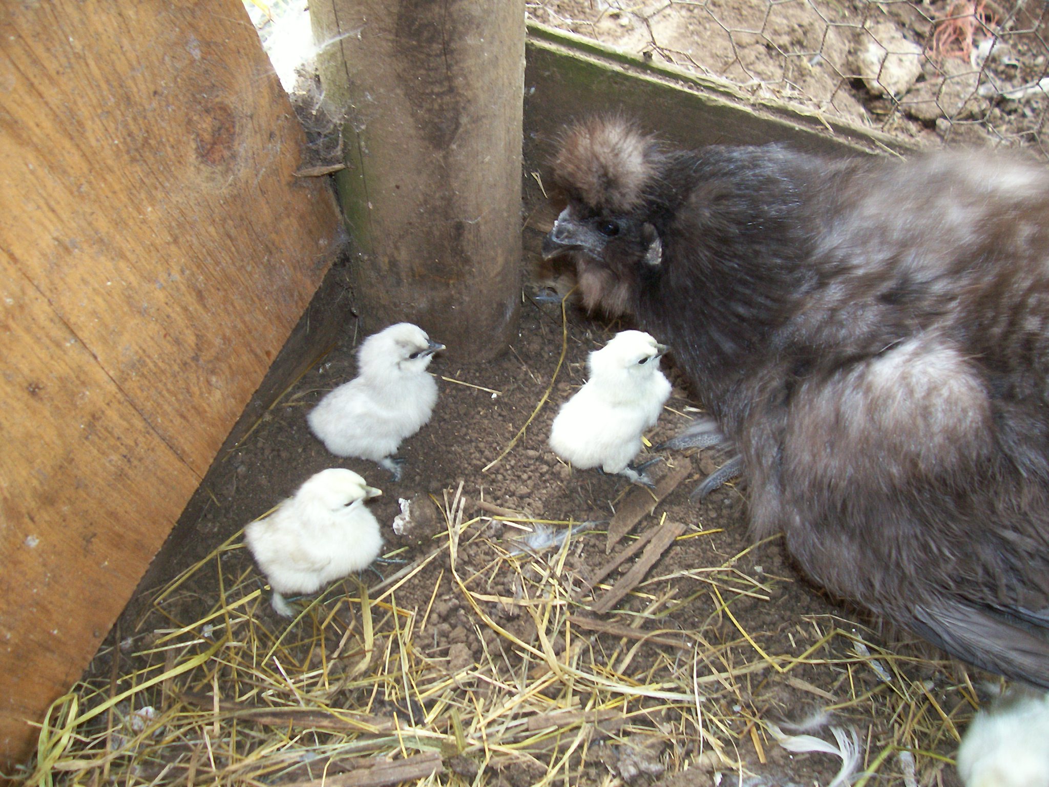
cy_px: 394
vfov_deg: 41.8
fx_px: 1030
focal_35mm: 34
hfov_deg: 54.0
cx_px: 524
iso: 80
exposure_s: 1/64
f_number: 2.7
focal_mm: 5.6
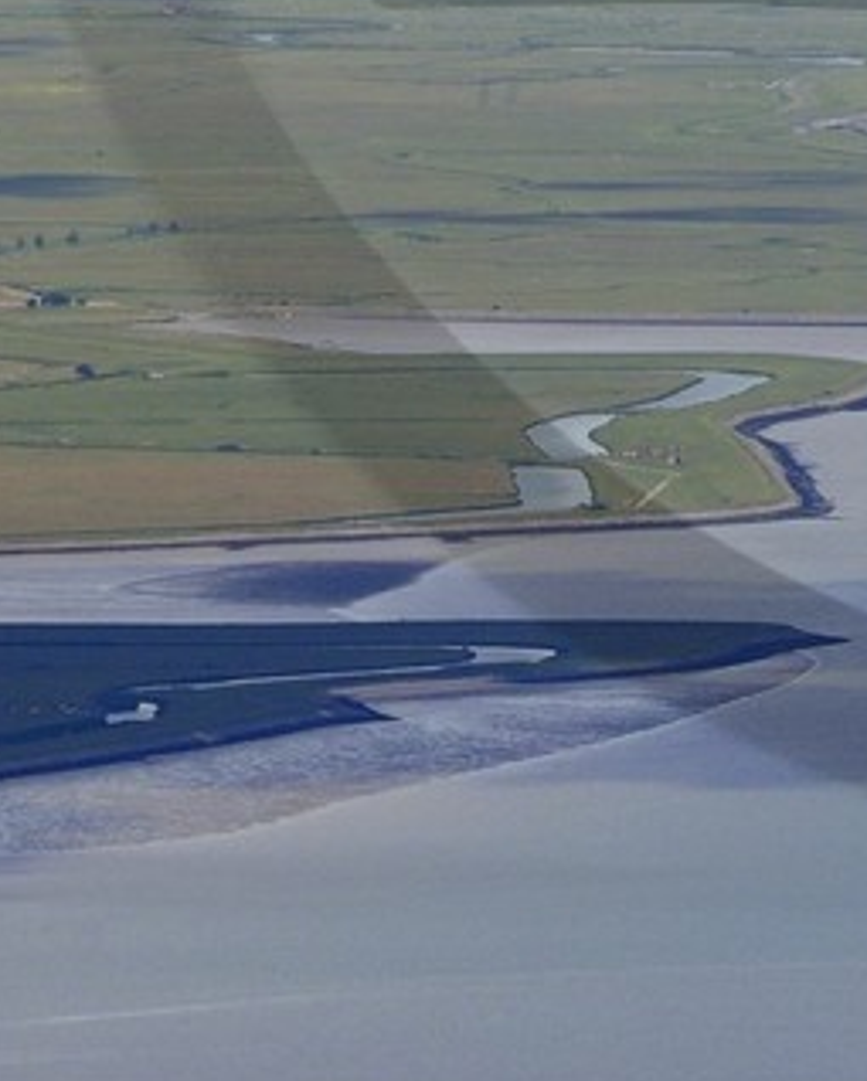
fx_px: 27929
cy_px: -547
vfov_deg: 2.2
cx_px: 1333
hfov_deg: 1.8
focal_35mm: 872
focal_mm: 185
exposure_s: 1/640
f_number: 10
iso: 400
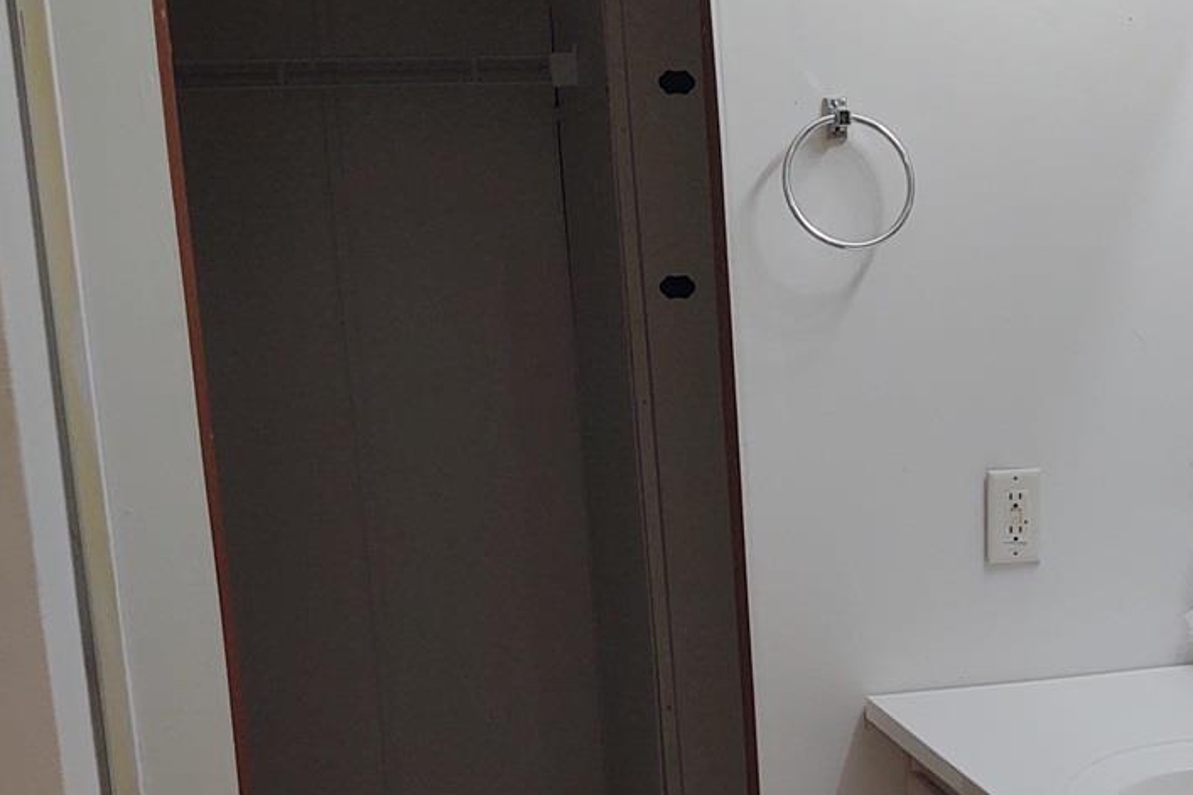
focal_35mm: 61
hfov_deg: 32.2
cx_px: 916
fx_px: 2021
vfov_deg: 22.0
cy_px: 611
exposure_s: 1/121
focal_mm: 4.75
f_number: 1.7
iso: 100
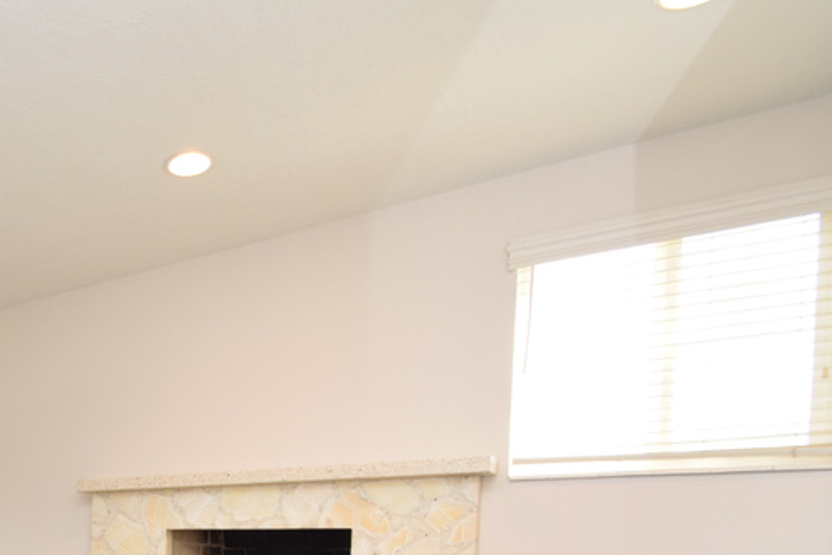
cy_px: 568
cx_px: 22
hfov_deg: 50.3
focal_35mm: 31
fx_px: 716
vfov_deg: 37.4
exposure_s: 1/125
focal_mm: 10
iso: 720
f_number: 5.6
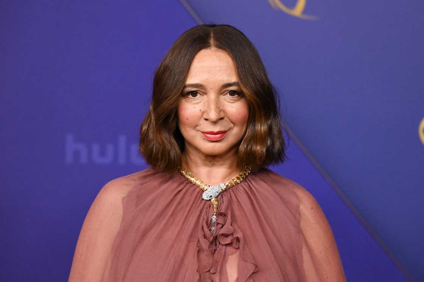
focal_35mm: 99
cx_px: 212
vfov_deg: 13.8
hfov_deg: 20.6
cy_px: 141
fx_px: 1165
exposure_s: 1/1250
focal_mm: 99
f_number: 3.5
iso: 4000
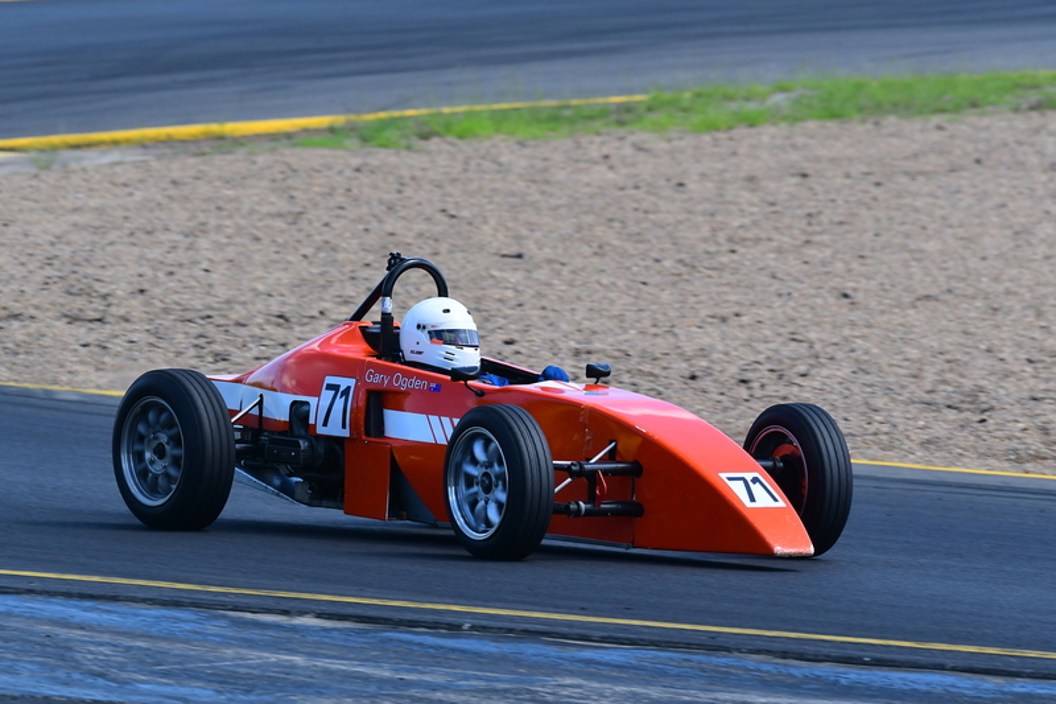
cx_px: 528
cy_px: 352
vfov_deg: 2.4
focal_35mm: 570
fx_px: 16715
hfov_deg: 3.6
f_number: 8
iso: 500
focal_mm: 380
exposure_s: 1/640
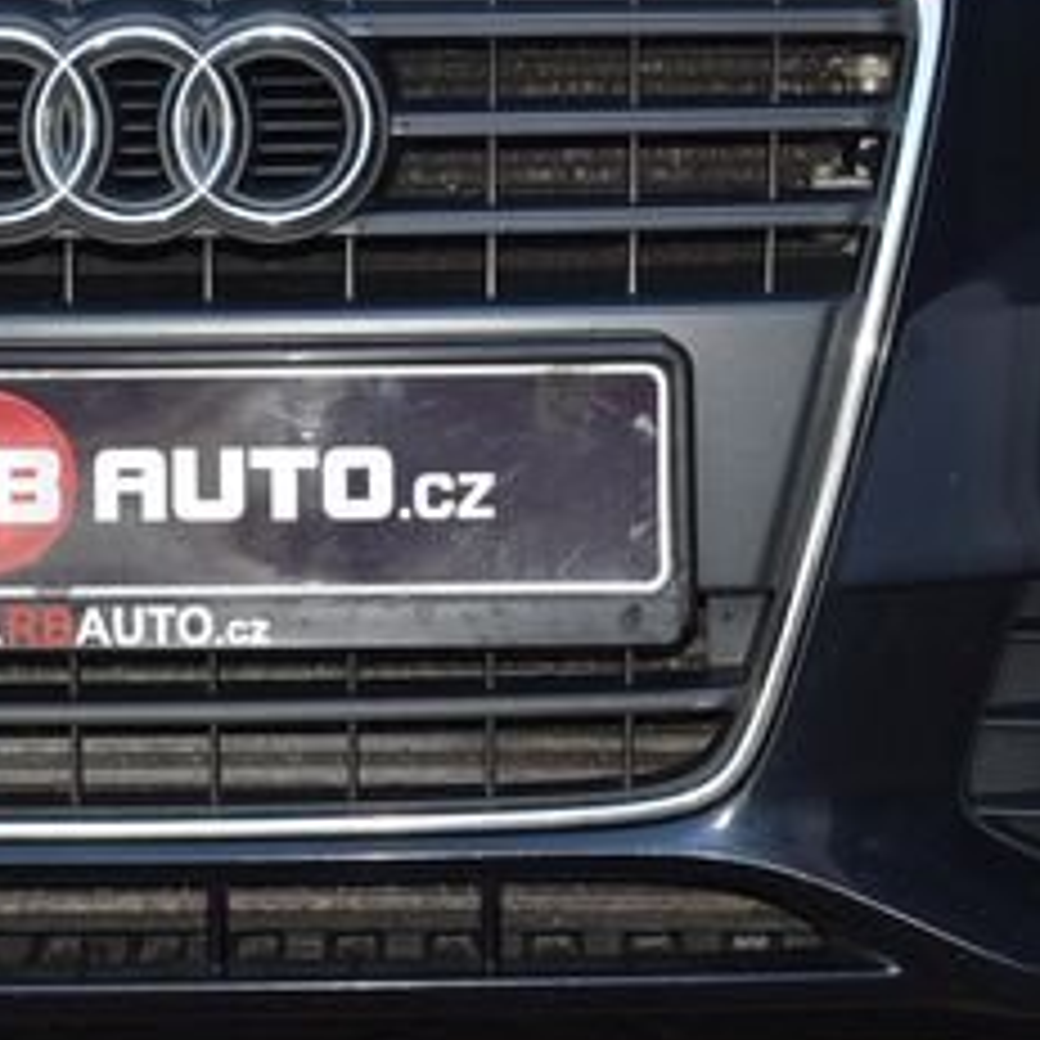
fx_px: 6152
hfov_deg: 9.7
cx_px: 302
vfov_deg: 9.5
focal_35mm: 181
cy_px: -185
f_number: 7.1
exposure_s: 1/200
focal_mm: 48
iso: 500
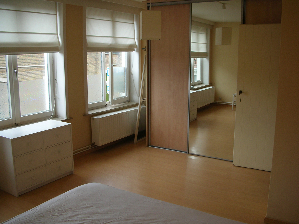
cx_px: 150
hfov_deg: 52.6
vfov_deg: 40.7
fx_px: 302
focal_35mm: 35
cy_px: 112
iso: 50
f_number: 3
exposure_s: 1/61.5
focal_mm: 5.8
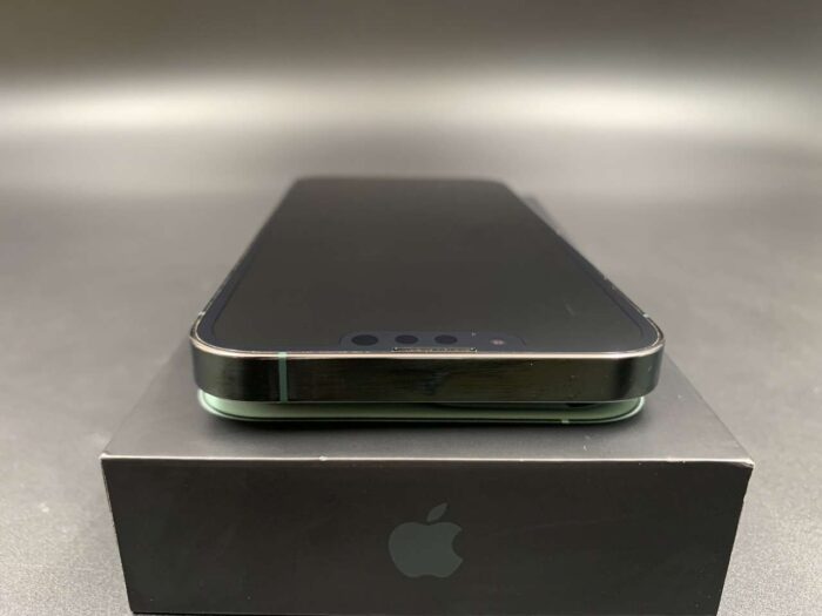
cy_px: 308
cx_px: 411
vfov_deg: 53.1
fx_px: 617
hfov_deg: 67.3
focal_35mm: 26
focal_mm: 4.25
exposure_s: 1/60
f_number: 1.8
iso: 200
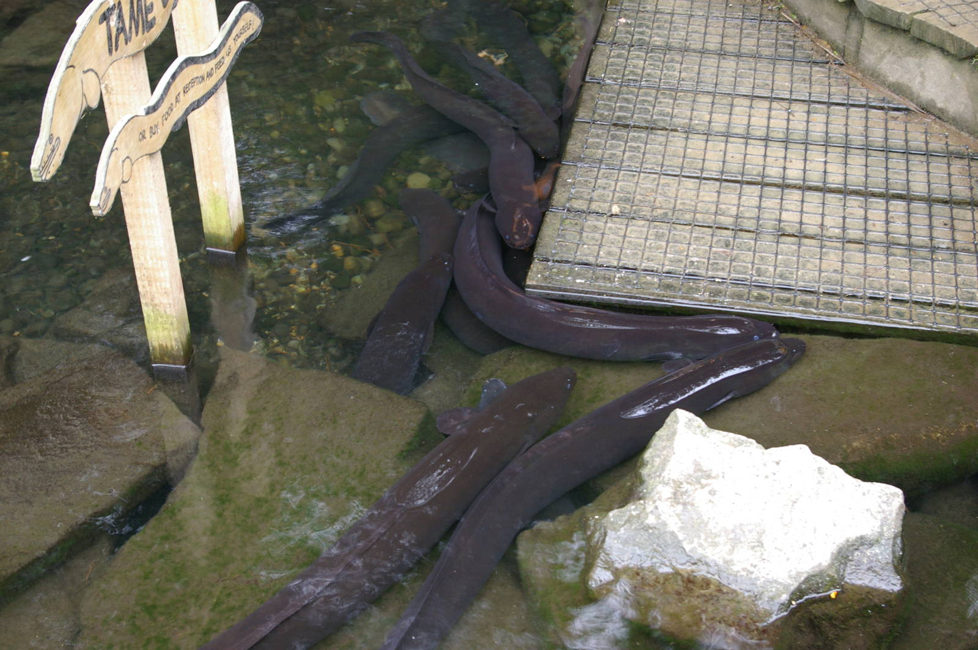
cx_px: 489
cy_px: 325
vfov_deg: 23.7
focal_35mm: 57
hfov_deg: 35.1
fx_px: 1547
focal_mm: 38
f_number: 6.7
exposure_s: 1/10
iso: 400
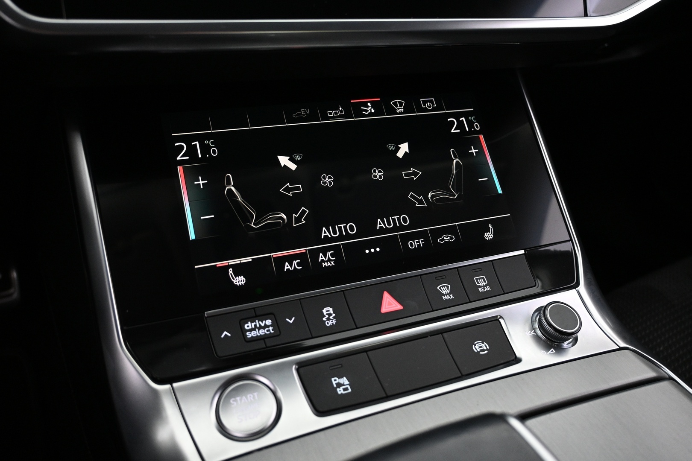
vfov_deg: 45.7
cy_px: 230
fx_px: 548
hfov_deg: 64.6
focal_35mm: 28
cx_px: 346
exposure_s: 1/30
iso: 1600
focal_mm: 19
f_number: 3.8
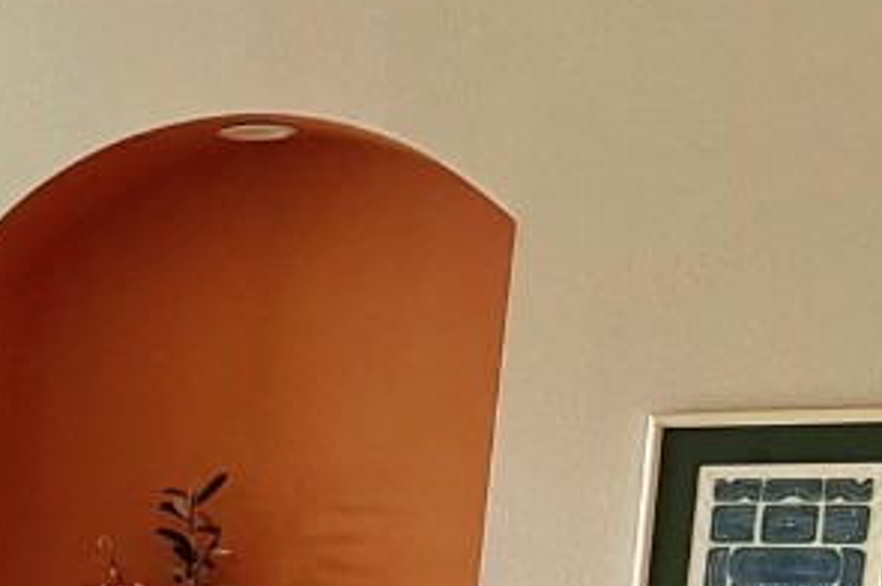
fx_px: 2300
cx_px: -448
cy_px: 1014
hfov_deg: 19.0
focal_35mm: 94
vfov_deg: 13.2
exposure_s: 1/60
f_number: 1.5
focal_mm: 5.7
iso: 125
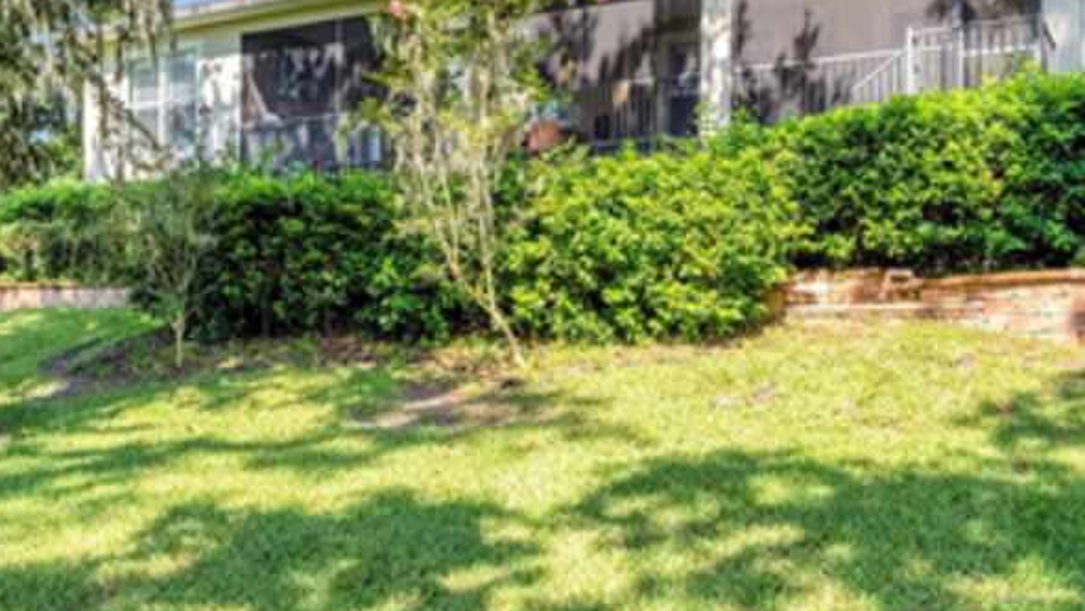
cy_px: 356
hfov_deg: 49.2
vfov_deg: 29.0
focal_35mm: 41
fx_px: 1180
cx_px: 450
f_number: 9
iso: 200
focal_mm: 18
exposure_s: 1/125
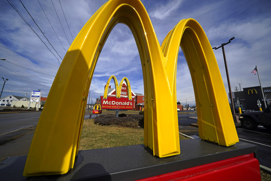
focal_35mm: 12
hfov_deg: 112.6
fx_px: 90
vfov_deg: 90.0
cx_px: 136
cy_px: 90
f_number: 14
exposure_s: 1/200
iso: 100
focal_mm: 12
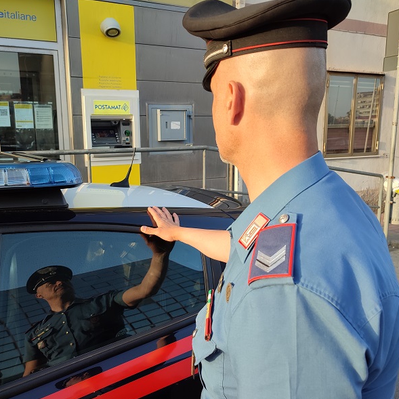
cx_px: 177
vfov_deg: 54.0
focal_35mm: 30
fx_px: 391
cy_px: 199
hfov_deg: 53.9
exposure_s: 1/100
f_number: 1.9
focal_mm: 6.04
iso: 52
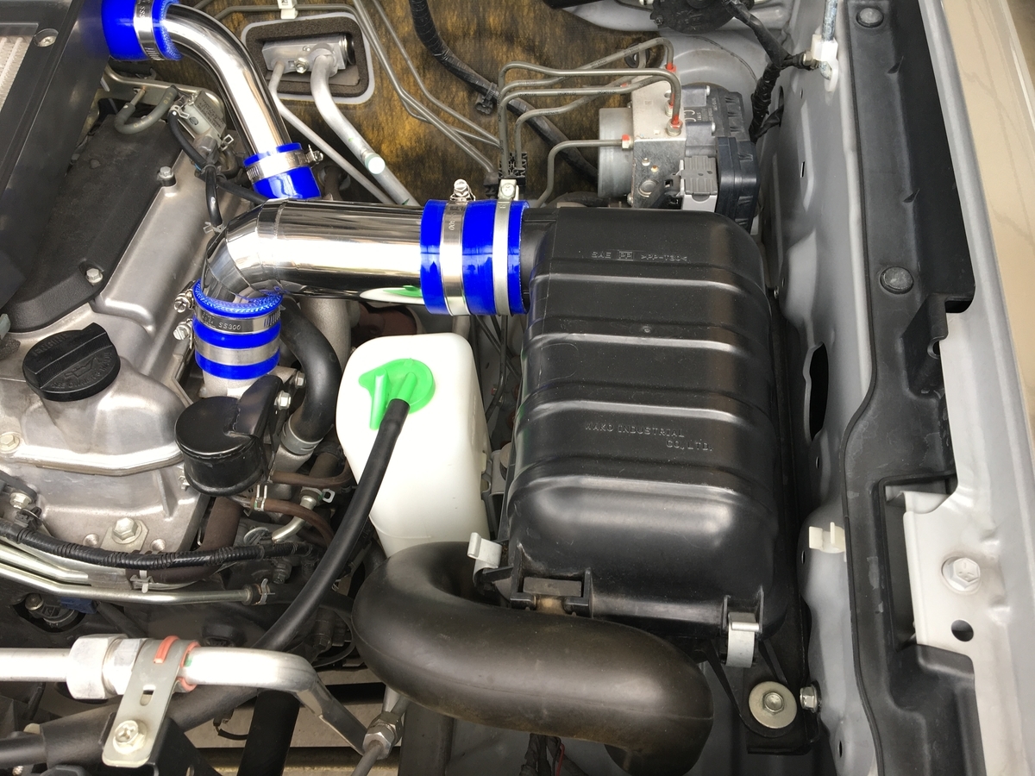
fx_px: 867
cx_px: 518
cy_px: 388
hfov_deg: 61.7
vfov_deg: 48.2
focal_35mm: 29
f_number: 2.2
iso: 25
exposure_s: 1/40
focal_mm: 4.15
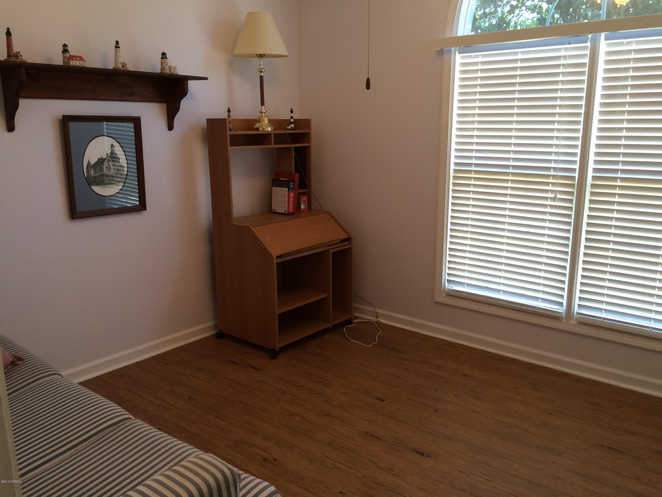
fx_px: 555
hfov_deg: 61.7
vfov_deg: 48.2
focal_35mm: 29
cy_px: 248
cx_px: 331
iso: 40
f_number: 2.2
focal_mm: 4.15
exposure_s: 1/40
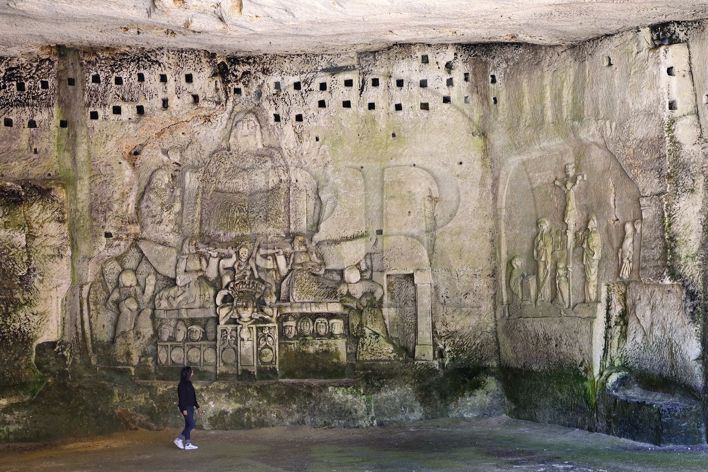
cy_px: 236
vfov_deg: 21.9
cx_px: 354
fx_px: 1219
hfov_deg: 32.4
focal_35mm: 62
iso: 1600
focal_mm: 62
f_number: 6.3
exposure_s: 1/60
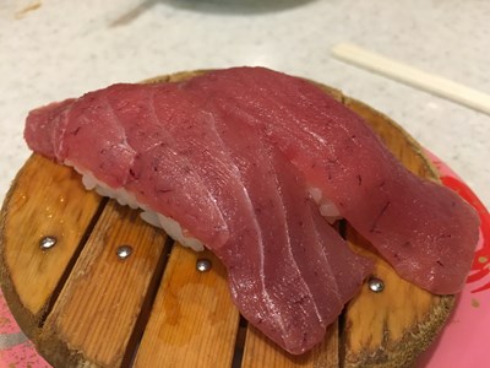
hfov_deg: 61.7
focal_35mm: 29
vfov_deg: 48.2
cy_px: 184
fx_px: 411
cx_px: 245
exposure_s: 1/17
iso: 64
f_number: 2.2
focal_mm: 4.15
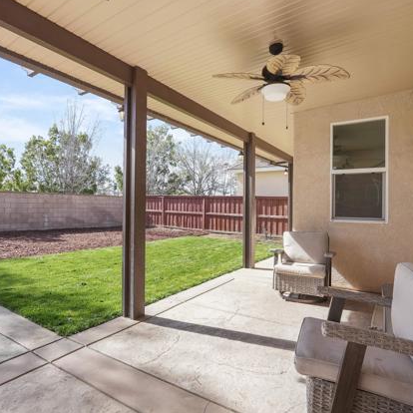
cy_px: 204
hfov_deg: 72.1
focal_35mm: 21
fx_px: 283
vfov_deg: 72.1
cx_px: 203
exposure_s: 1/125
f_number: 5.6
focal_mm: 16
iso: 100
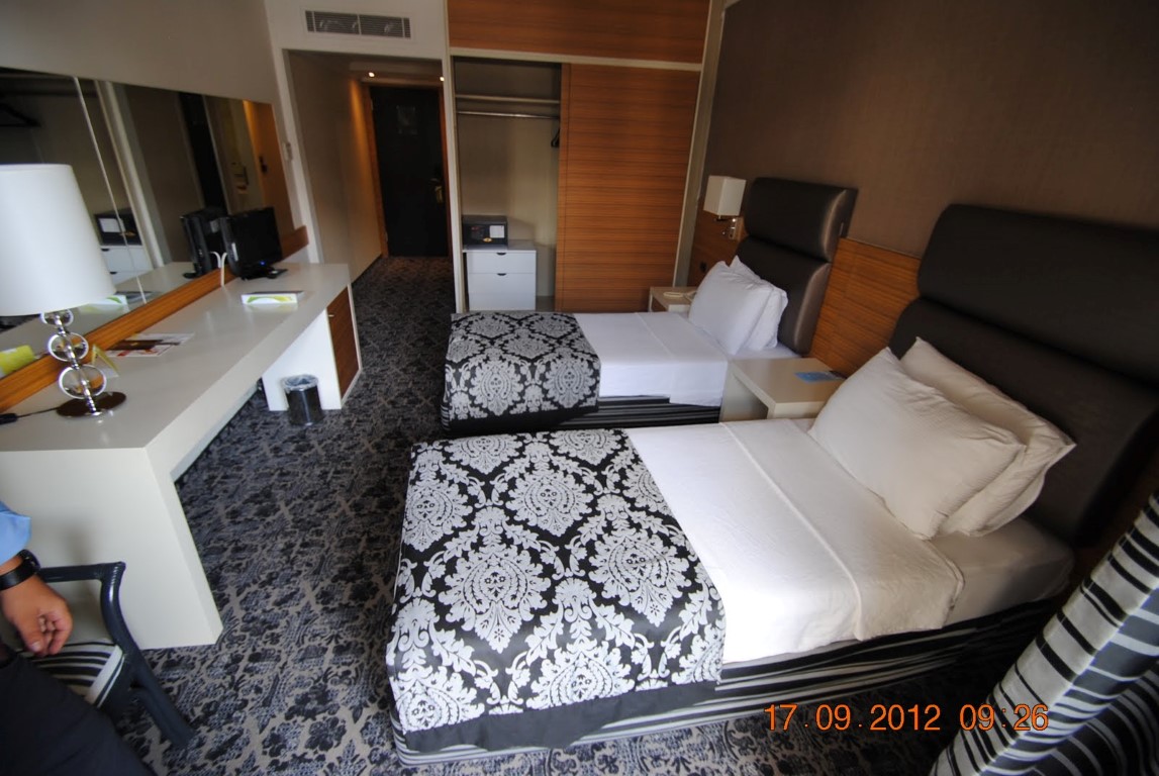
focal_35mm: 15
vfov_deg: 77.5
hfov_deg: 100.3
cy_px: 388
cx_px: 580
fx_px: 484
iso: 200
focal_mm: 10
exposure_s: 1/30
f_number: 3.5
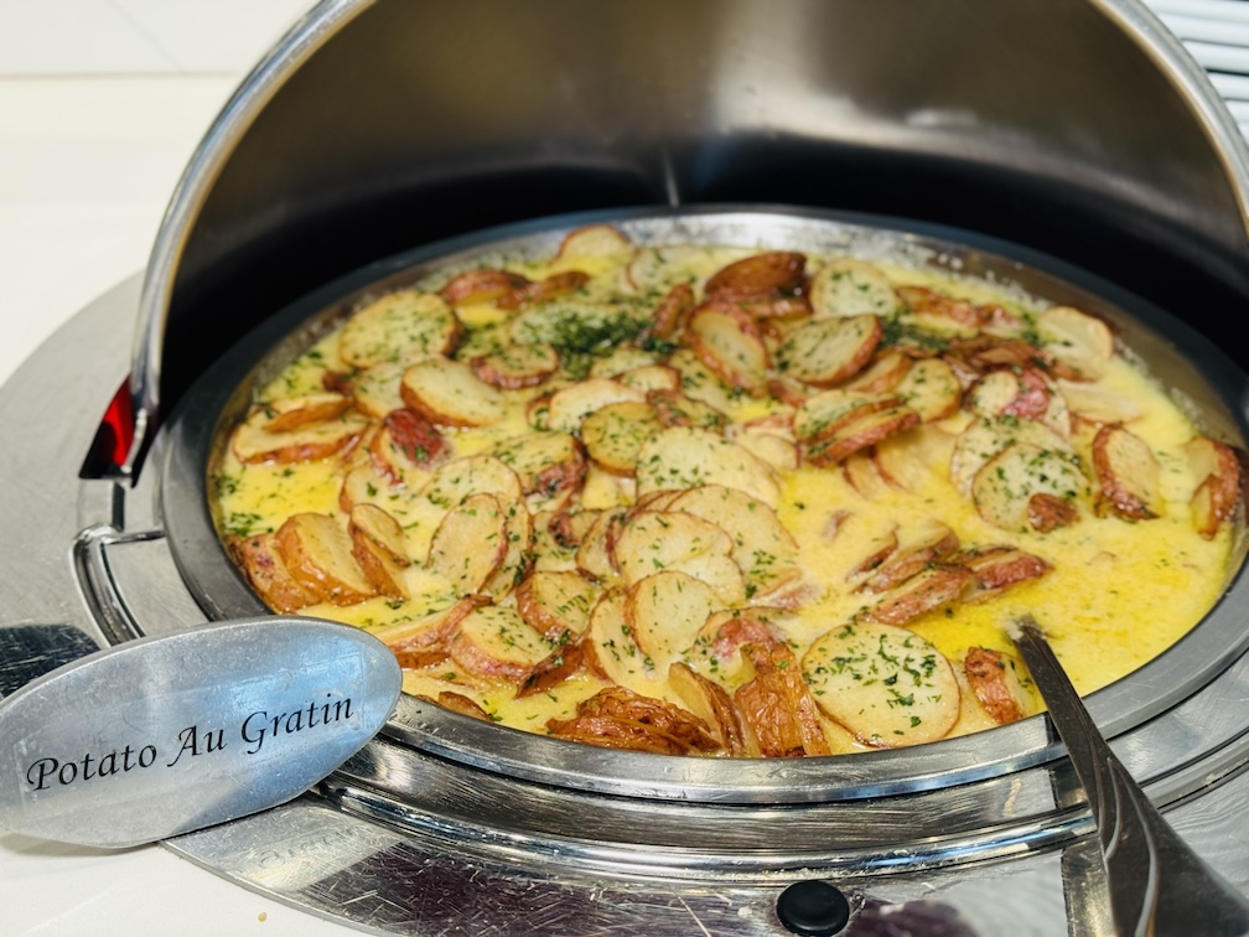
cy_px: 468
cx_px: 624
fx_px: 1732
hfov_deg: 39.7
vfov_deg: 30.3
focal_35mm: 48
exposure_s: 1/120
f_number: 1.78
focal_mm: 6.76
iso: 100
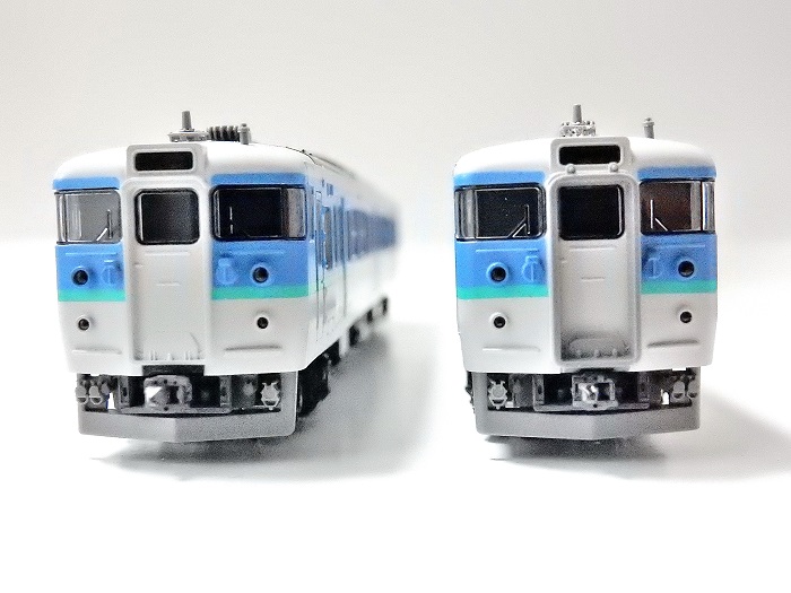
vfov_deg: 33.6
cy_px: 296
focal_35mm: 43
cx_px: 396
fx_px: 983
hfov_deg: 43.9
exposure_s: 1/50
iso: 3200
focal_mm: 7.6
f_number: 4.2
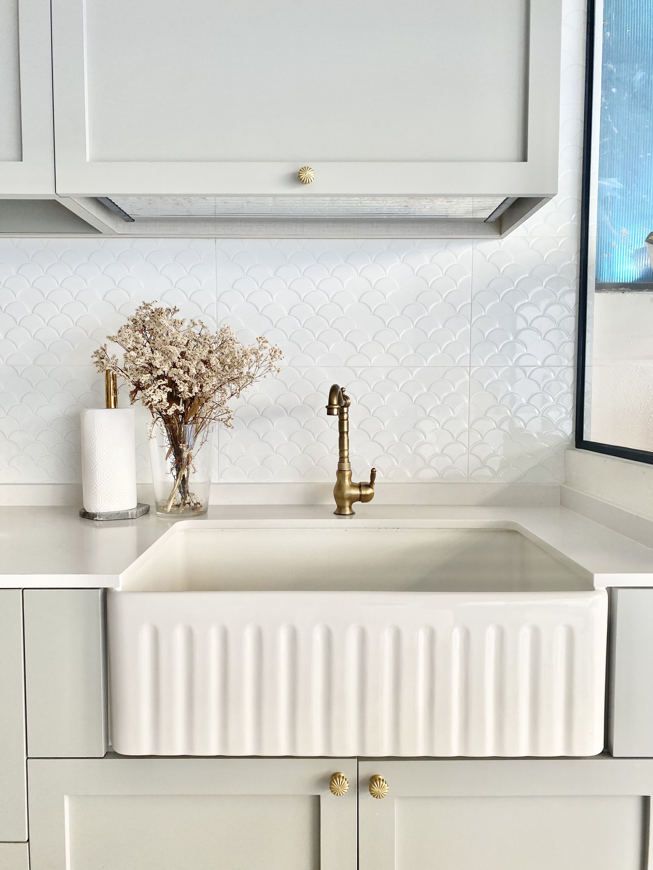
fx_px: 654
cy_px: 435
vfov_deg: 67.3
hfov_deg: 53.1
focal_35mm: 26
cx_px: 326
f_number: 1.8
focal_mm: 4.25
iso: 100
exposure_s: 1/121
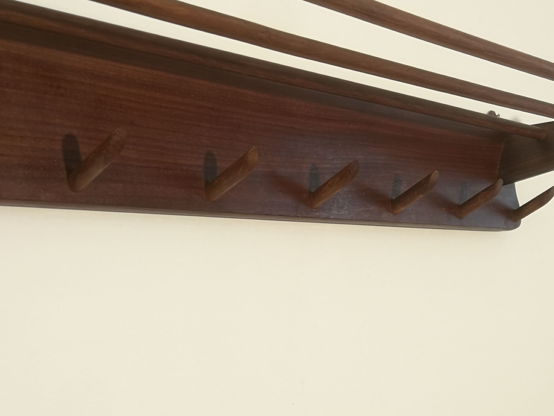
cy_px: 235
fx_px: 768
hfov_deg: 39.7
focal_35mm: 48
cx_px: 286
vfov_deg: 30.2
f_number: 2.2
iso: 125
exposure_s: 1/50
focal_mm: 3.95
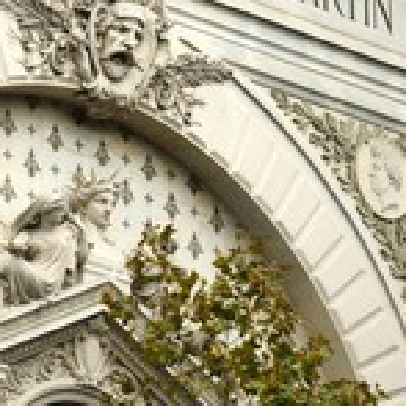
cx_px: -10
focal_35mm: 303
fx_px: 4021
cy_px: 64
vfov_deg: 5.8
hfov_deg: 5.8
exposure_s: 1/200
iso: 200
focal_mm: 125
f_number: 10
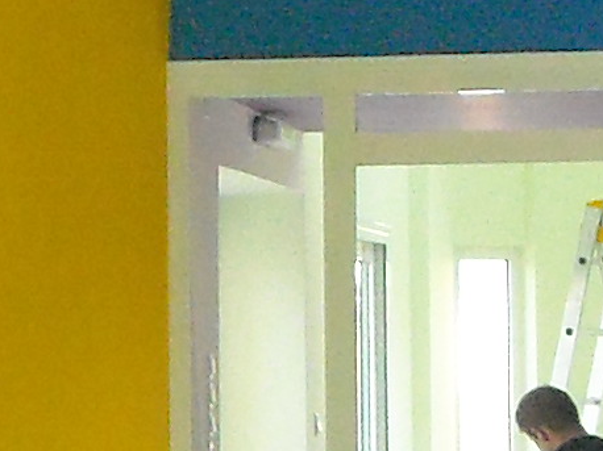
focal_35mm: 235
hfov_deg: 8.4
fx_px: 4091
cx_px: 345
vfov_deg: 6.3
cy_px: 83
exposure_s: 1/218
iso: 436
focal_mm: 5.7
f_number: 2.8
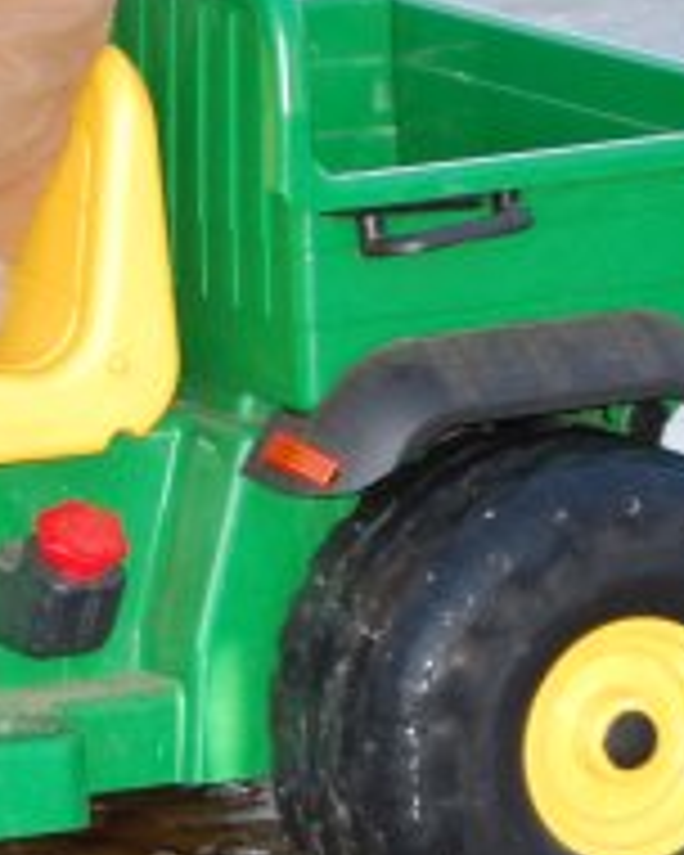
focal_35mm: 380
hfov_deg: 4.1
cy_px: 360
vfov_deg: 5.1
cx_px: -112
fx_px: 9616
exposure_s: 1/60
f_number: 4.5
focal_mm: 80
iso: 800
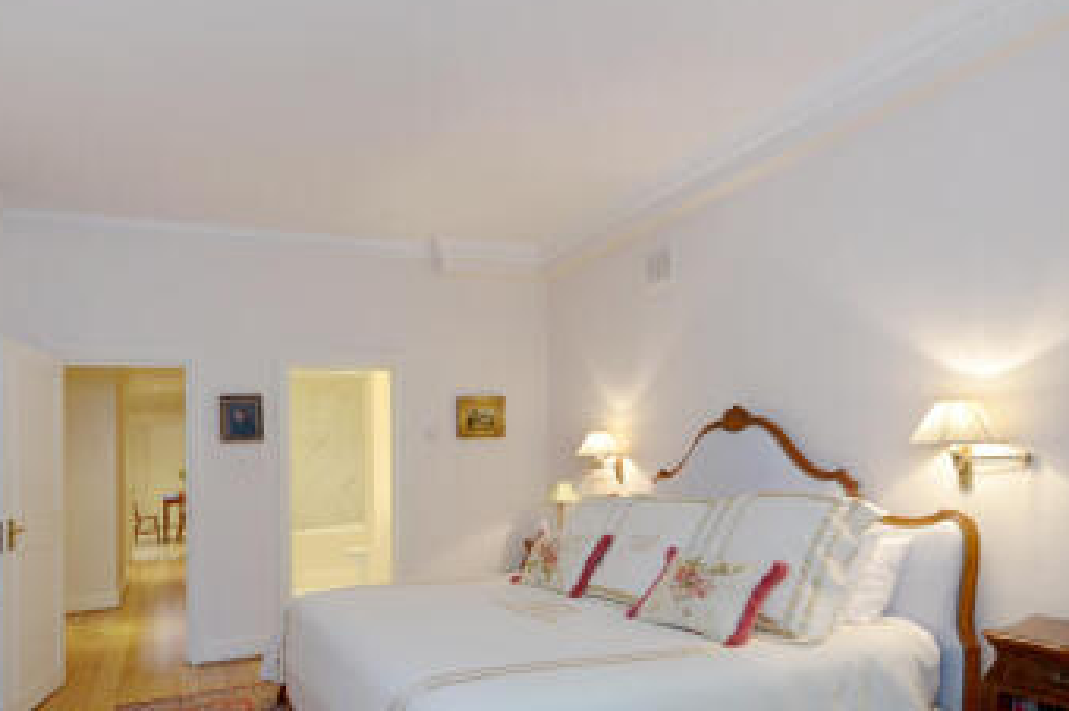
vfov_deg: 58.5
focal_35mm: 21
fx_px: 623
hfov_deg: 79.7
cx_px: 399
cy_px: 455
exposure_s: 1/1.6
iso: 125
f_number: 9
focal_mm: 10
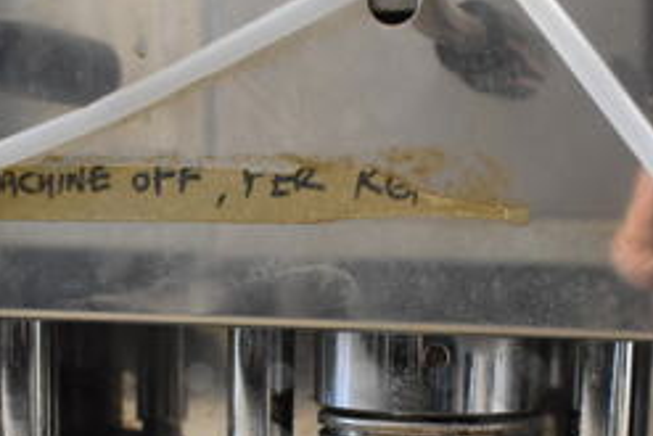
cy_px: 484
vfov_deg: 17.8
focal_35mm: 74
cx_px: 362
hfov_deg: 27.3
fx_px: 1343
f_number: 4
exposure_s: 1/60
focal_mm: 20
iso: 2000
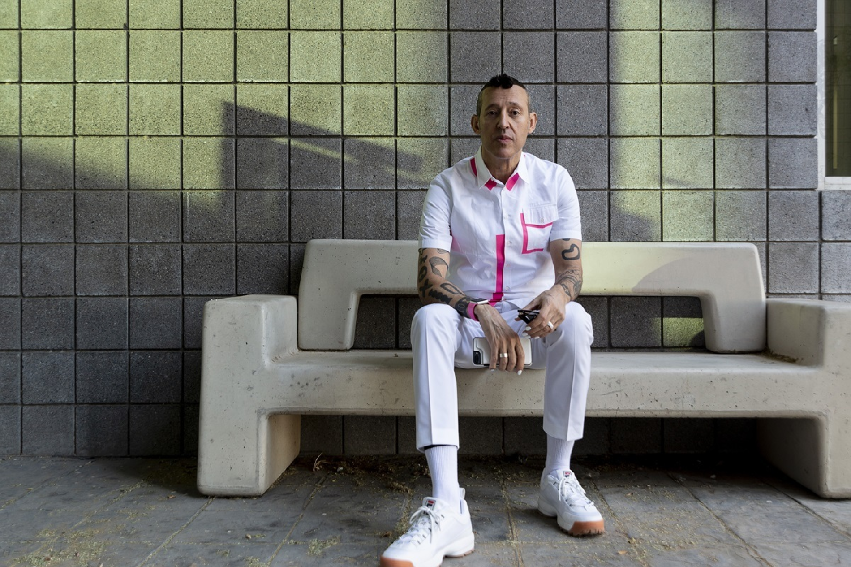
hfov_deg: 54.5
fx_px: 827
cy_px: 284
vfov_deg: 37.8
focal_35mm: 35
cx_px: 426
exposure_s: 1/45
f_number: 4.8
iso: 560
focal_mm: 35
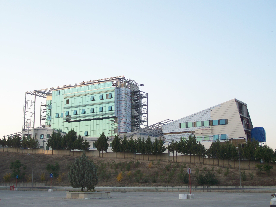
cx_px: 138
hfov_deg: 35.5
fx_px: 431
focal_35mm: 54
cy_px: 104
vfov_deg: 27.0
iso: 64
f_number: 3.2
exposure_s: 1/125
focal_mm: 8.9
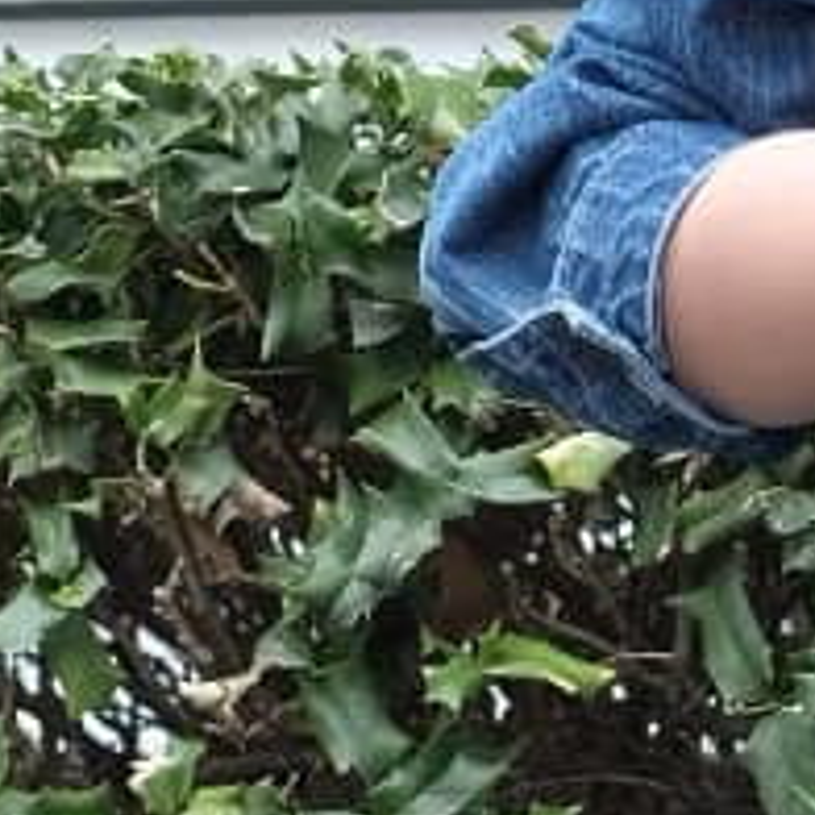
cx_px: 1480
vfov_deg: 6.4
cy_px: 1152
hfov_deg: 6.3
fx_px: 7192
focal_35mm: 270
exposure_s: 1/150
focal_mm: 23
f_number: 3.2
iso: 200
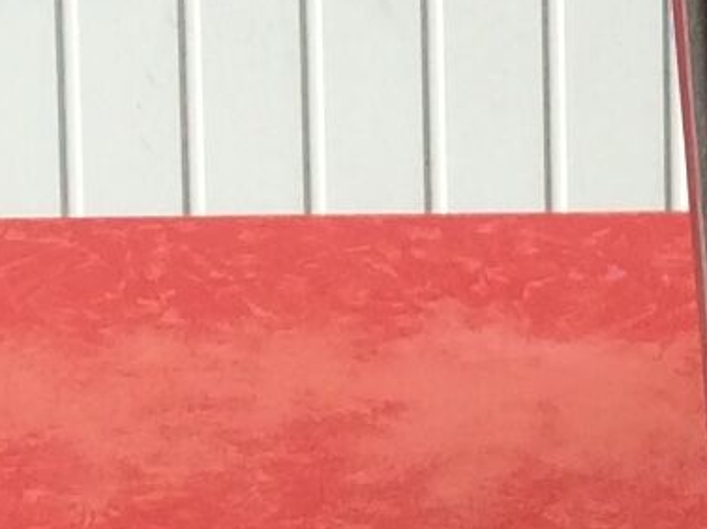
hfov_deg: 8.9
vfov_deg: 6.7
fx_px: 4489
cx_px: 713
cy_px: -176
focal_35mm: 220
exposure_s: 1/489
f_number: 2.4
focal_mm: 3.3
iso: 32
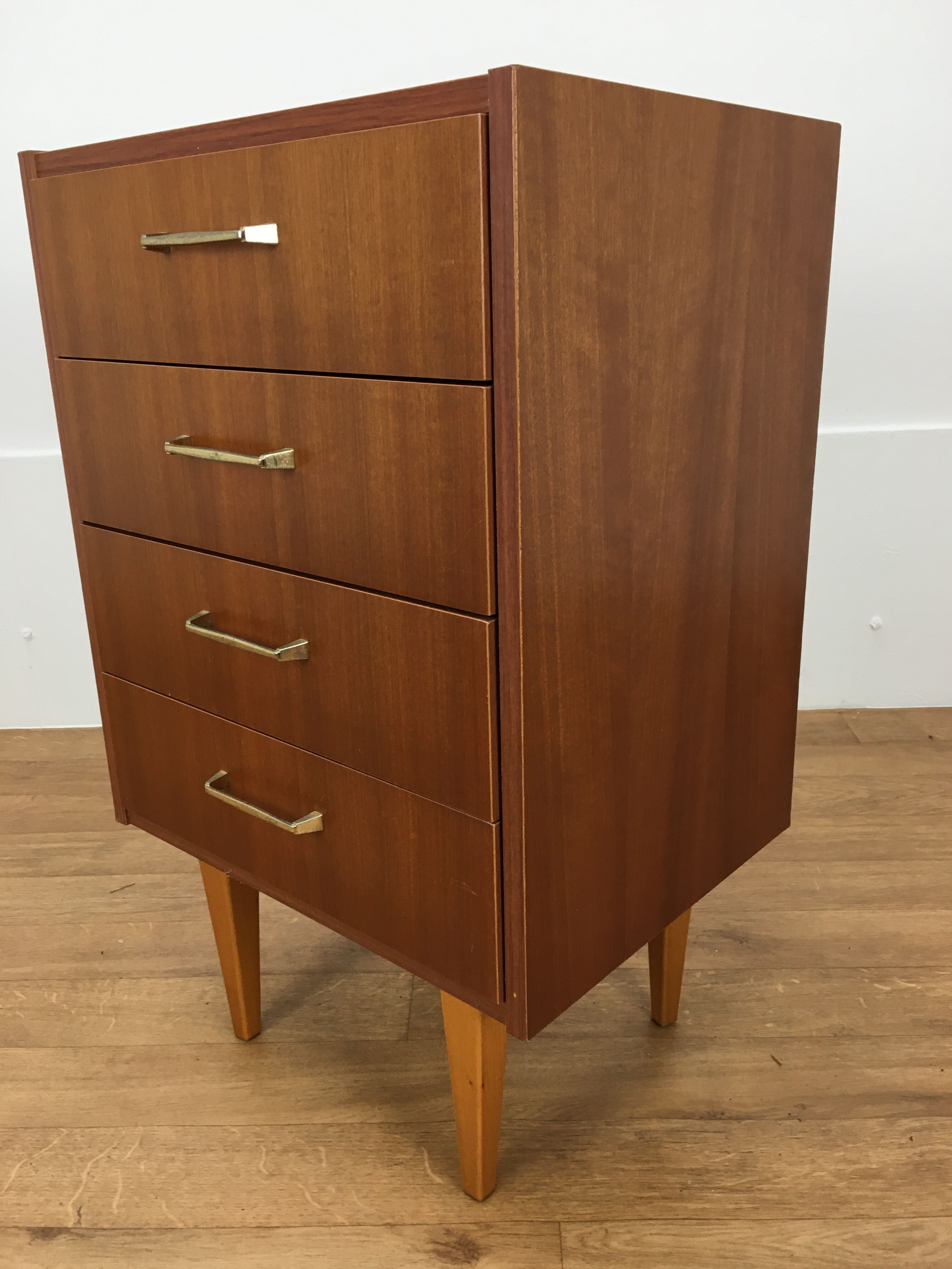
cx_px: 476
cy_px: 634
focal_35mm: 29
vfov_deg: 61.7
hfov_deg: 48.2
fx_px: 1063
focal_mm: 4.15
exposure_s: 1/33
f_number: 2.2
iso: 50
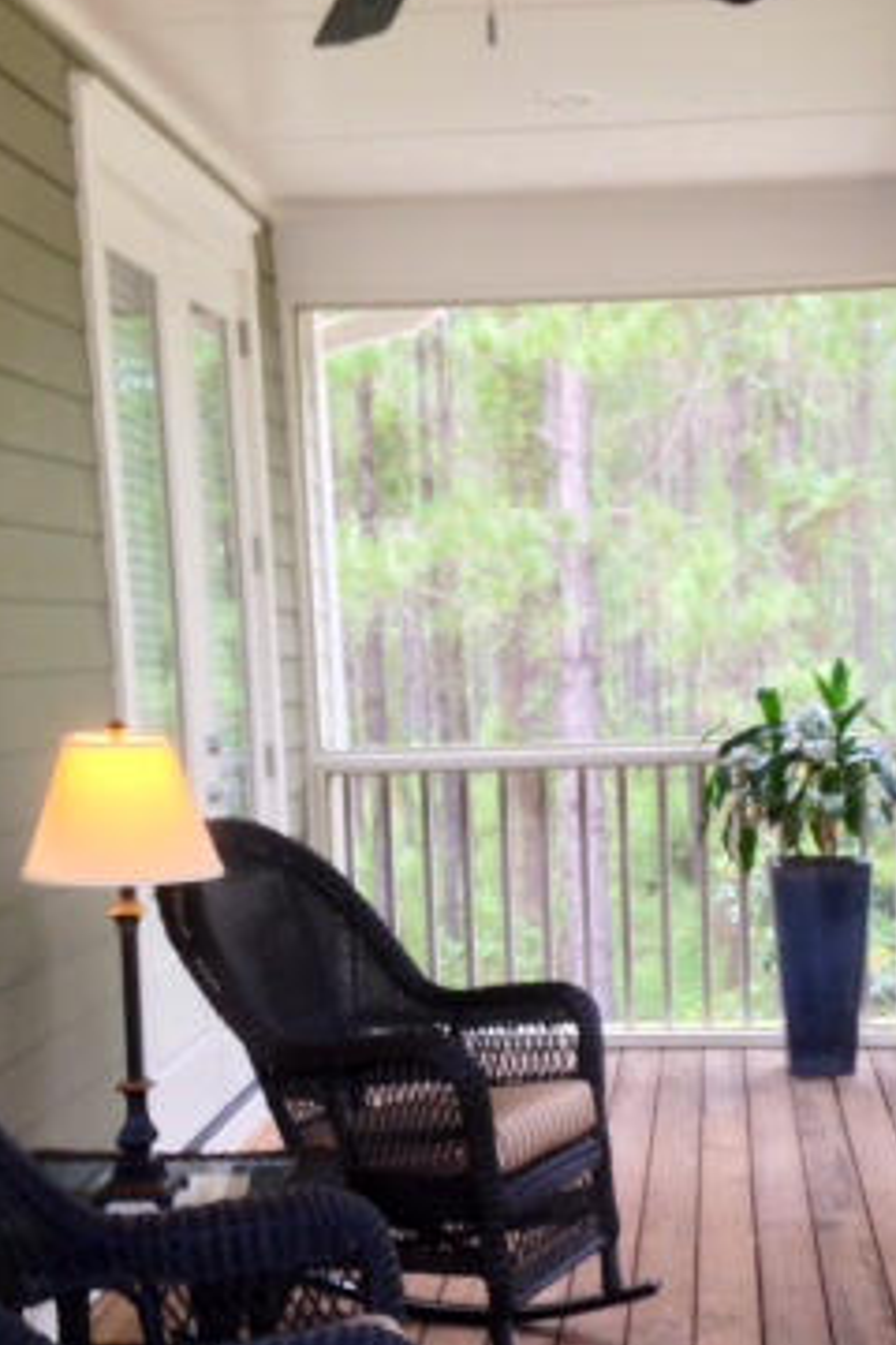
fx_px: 2277
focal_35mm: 61
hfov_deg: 22.2
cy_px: 897
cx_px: 612
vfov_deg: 32.6
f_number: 2.4
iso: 80
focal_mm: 4.12
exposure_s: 1/20
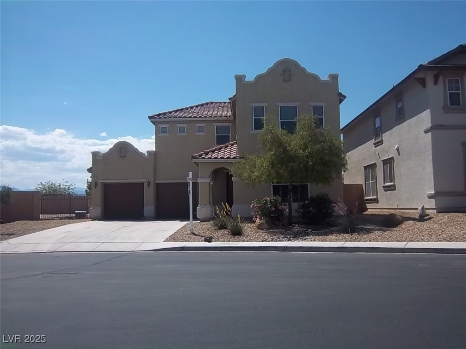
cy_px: 174
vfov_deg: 49.7
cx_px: 233
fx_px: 377
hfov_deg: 63.4
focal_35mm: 28
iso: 64
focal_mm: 5.05
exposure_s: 1/320
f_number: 7.86
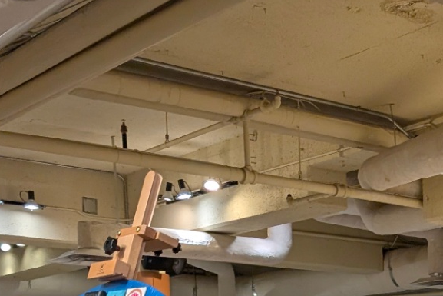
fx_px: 972
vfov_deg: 15.3
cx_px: 471
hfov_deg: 24.2
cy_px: 504
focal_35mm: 79
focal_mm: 6.9
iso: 208
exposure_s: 1/120
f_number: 1.68
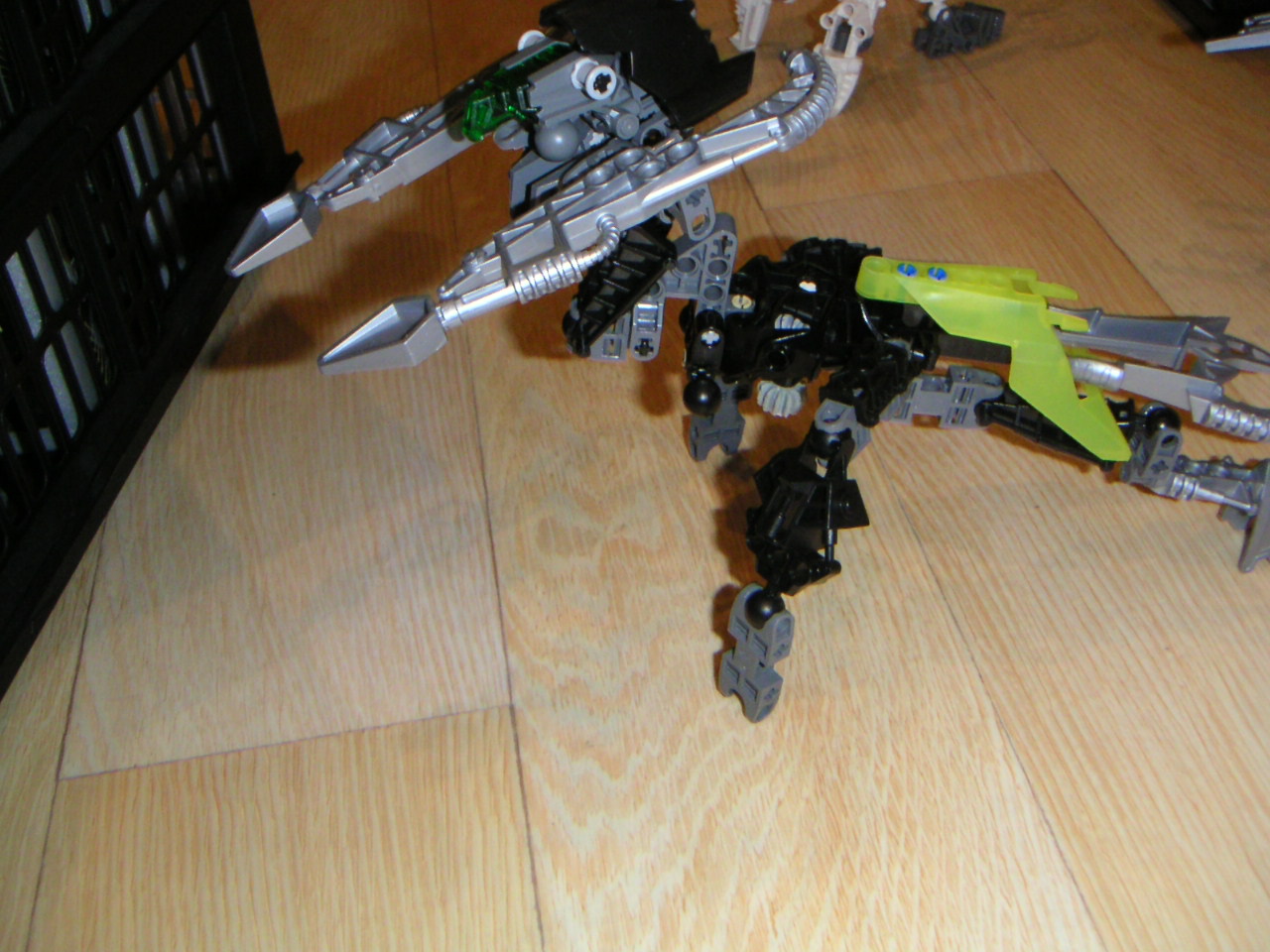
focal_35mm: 39
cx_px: 635
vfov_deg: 36.8
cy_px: 476
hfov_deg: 47.9
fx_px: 1431
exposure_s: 1/45
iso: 200
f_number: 6.7
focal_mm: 5.1
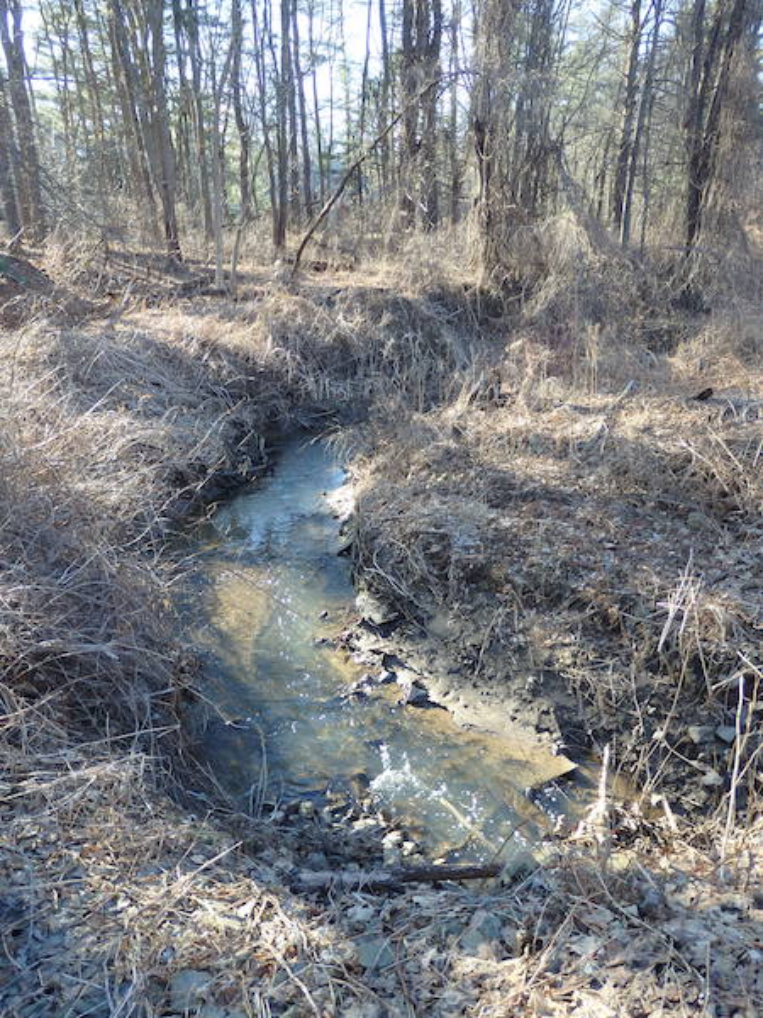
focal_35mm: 25
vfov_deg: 69.4
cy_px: 509
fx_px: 735
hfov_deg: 54.9
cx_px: 382
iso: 125
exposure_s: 1/100
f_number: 3
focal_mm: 4.5
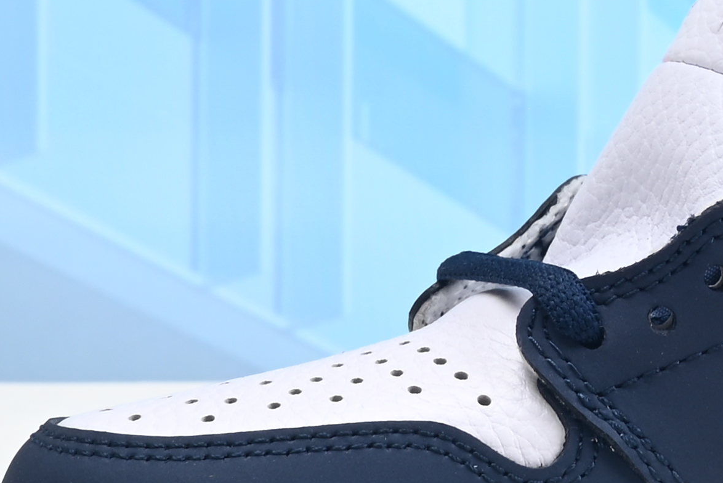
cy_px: -186
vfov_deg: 6.6
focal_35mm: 205
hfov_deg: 9.4
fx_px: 4119
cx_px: 1399
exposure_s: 1/2
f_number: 16
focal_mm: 40
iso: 100
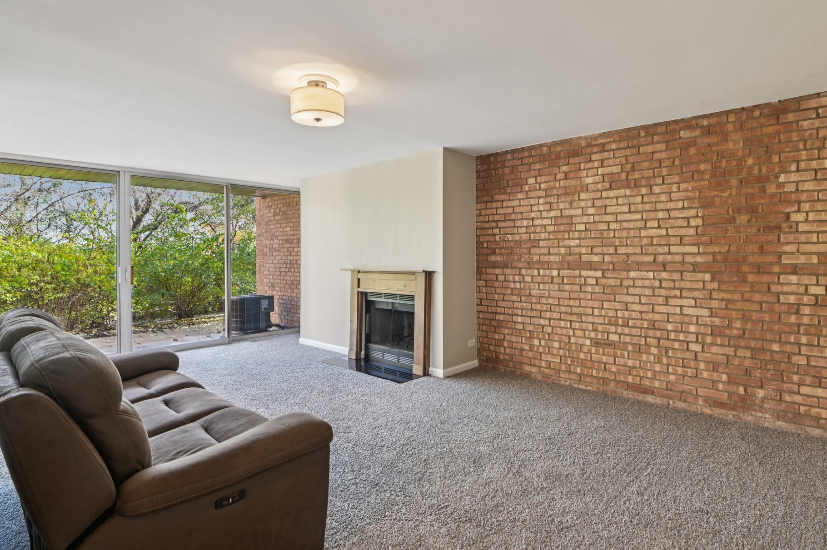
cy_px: 273
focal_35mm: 18
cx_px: 456
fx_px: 413
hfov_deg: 89.7
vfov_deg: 67.3
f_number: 13
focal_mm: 16
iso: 400
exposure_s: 1/8
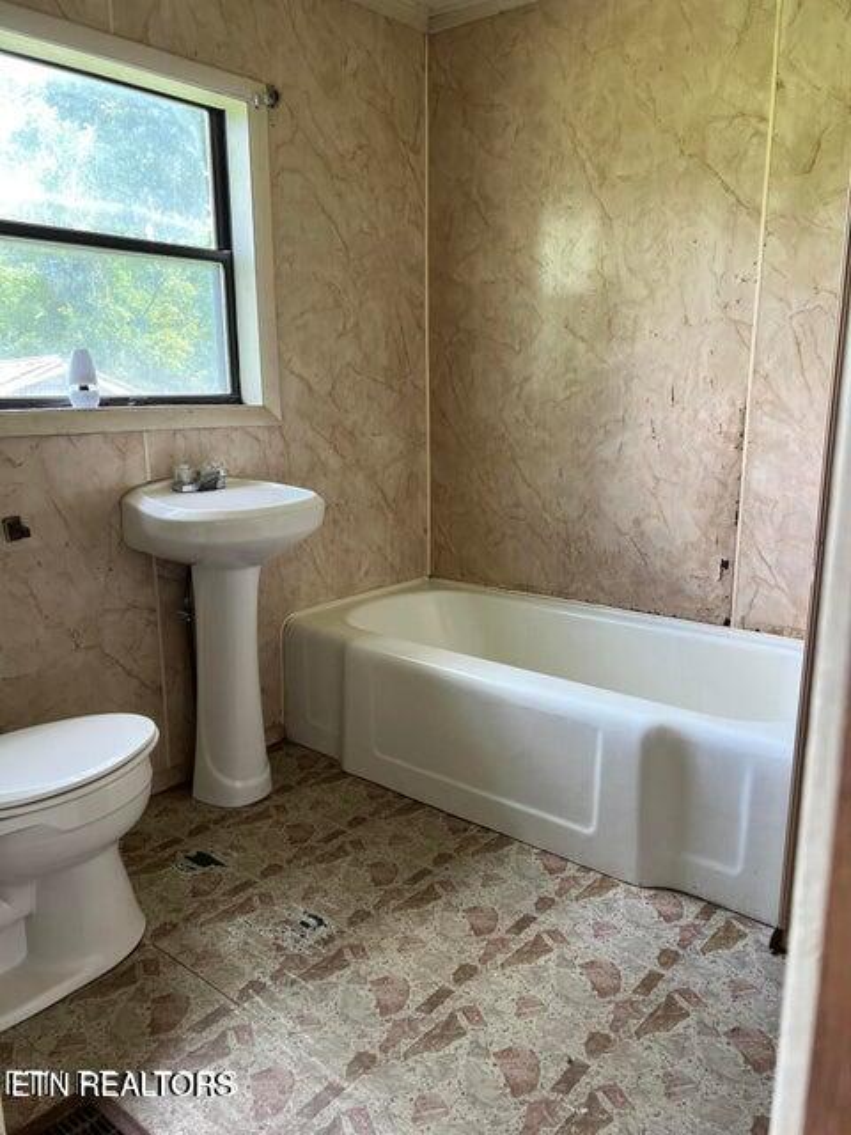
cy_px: 568
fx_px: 852
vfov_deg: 67.3
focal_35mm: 26
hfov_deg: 53.1
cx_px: 426
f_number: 1.5
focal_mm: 5.7
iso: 125
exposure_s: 1/116
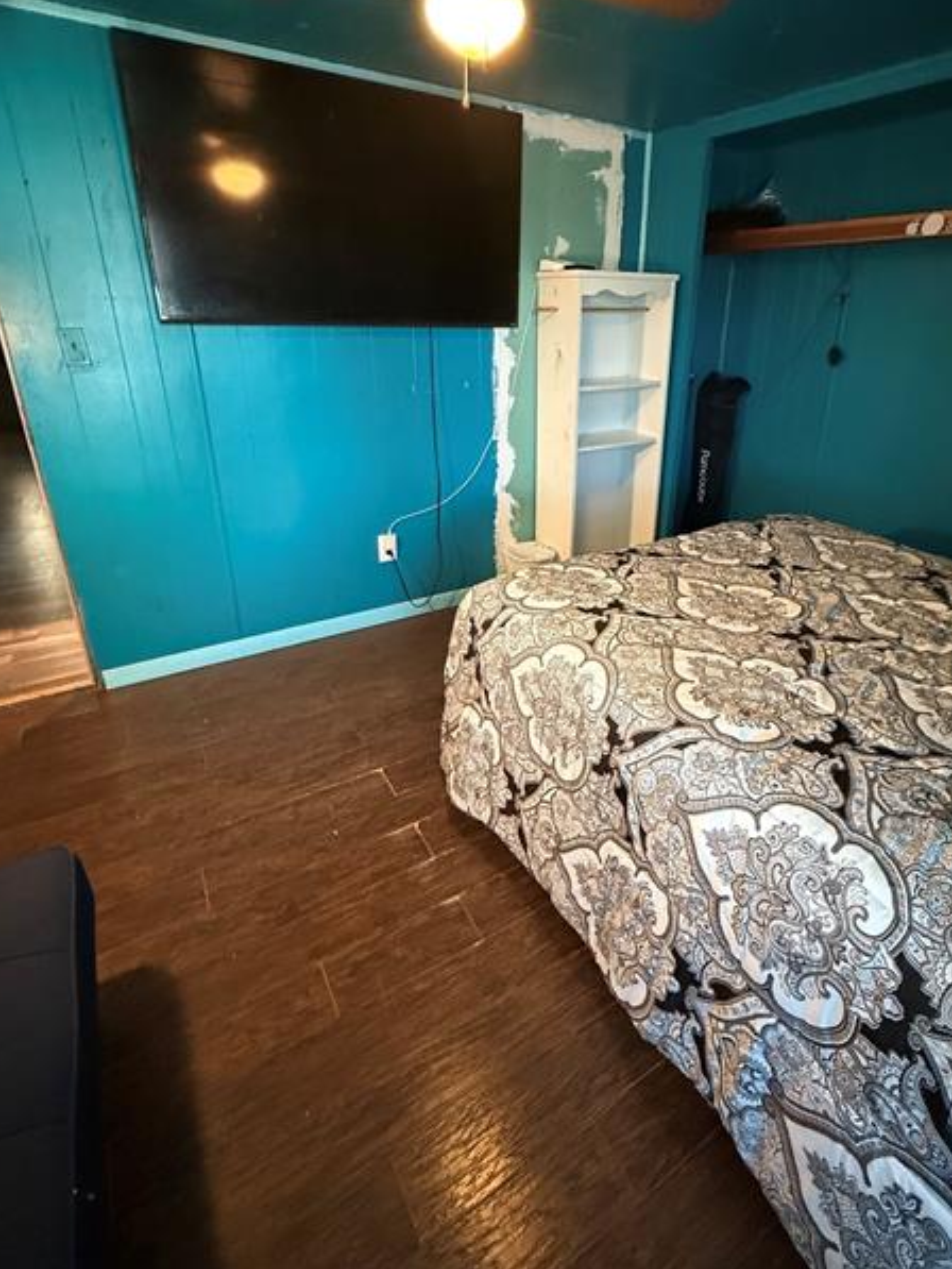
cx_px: 544
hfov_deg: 71.2
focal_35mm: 18
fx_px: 660
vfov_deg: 87.4
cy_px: 561
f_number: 2.2
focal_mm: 2.22
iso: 1000
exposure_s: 1/40
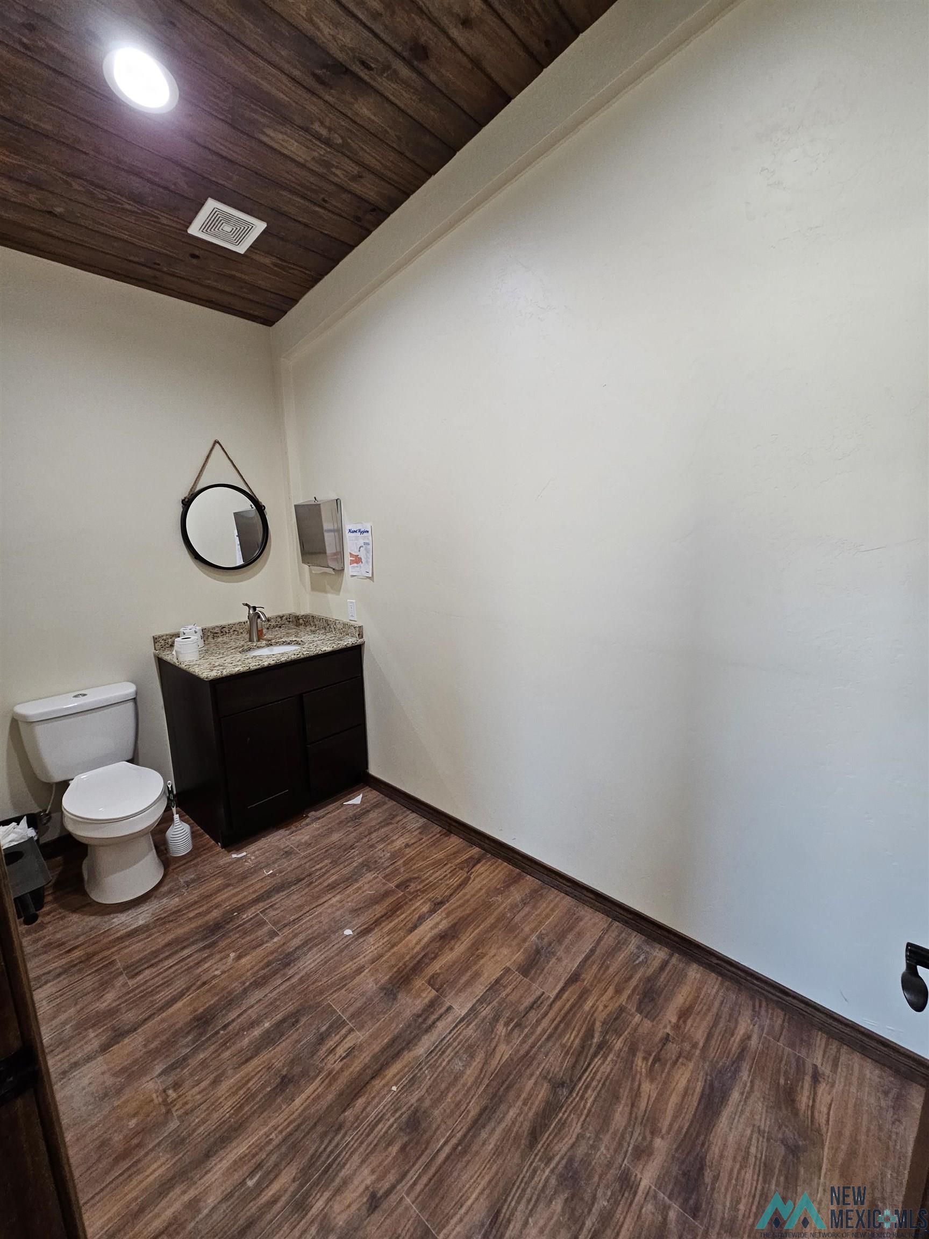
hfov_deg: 89.9
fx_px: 465
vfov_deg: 106.2
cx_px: 464
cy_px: 620
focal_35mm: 13
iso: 250
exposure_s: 1/60
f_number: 2.2
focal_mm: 2.2
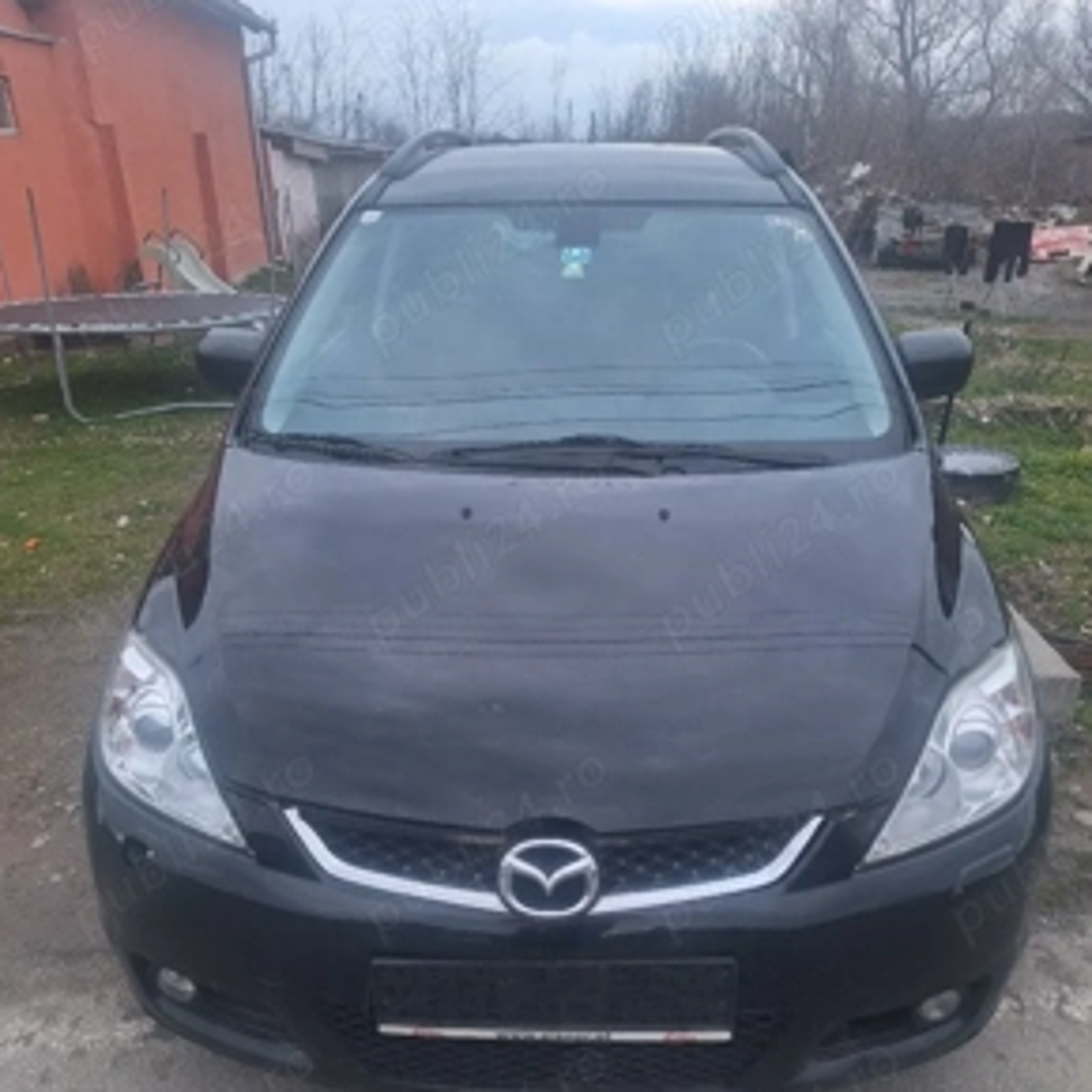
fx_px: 999
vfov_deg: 57.2
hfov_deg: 57.3
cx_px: 561
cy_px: 595
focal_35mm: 28
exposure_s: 1/50
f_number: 1.8
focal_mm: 5.54
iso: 125
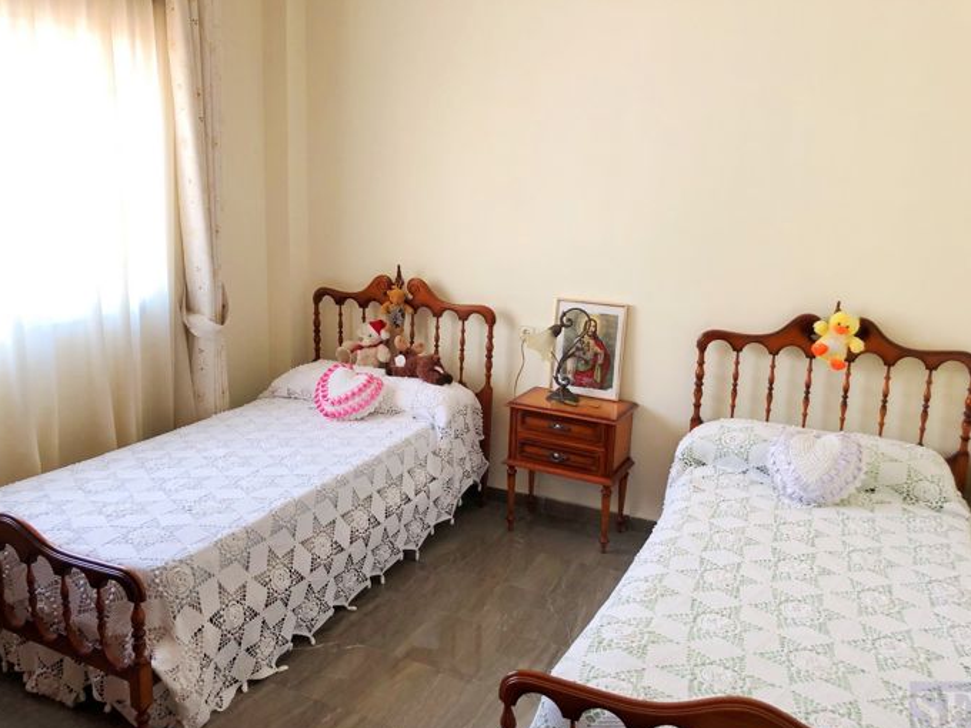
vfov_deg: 48.2
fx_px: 813
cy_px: 371
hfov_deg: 61.7
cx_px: 473
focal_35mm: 29
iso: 40
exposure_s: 1/25
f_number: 1.8
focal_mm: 3.99
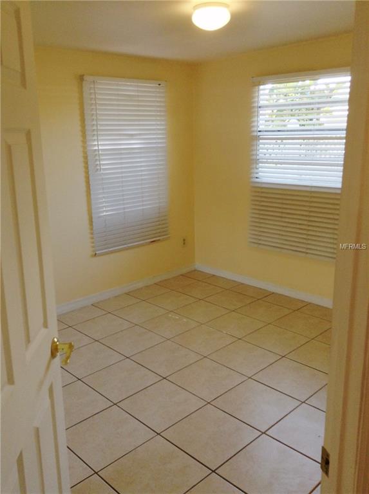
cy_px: 247
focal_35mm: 33
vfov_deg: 55.4
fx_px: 471
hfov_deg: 42.8
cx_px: 184
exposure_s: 1/50
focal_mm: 3.3
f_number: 2.4
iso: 40
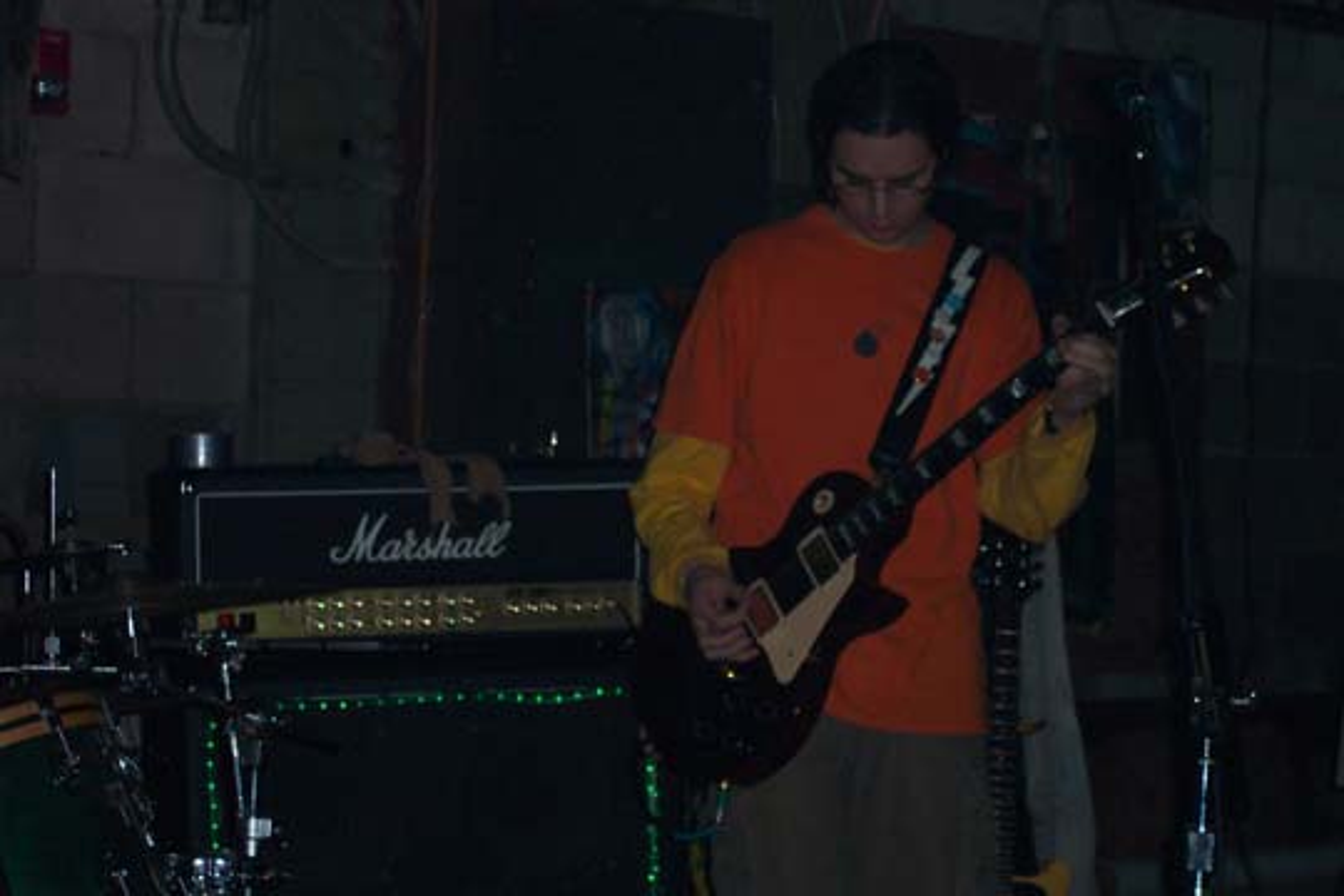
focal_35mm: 114
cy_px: 448
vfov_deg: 12.0
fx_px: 4256
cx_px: 672
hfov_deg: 17.9
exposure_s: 1/90
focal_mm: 24
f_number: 4.8
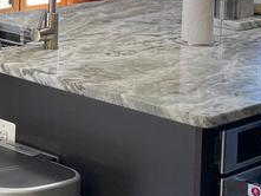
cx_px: -123
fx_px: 875
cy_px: -92
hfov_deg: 15.7
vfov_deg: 12.2
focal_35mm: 116
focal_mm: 5.1
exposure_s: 1/120
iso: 80
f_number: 1.6
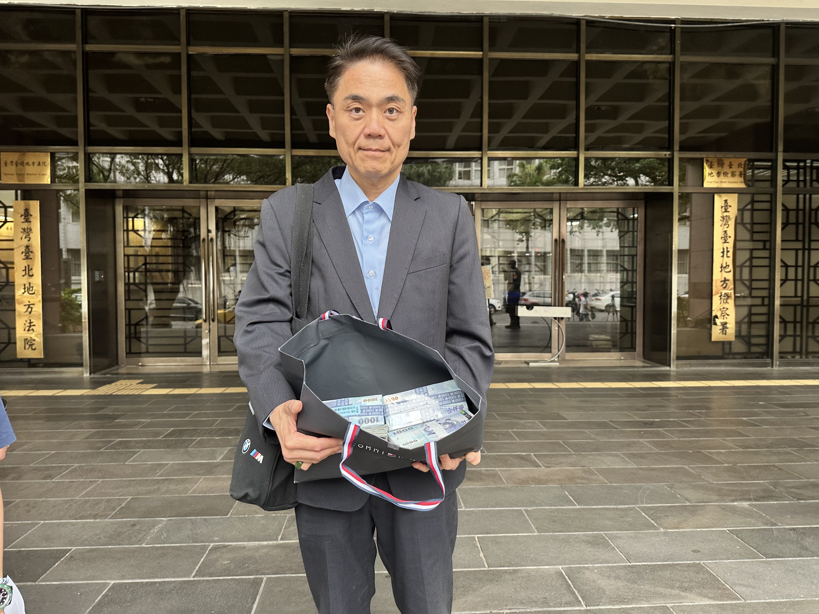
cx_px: 410
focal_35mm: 24
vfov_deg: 56.8
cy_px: 307
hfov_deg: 71.6
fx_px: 568
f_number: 1.78
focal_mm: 6.86
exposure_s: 1/121
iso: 160
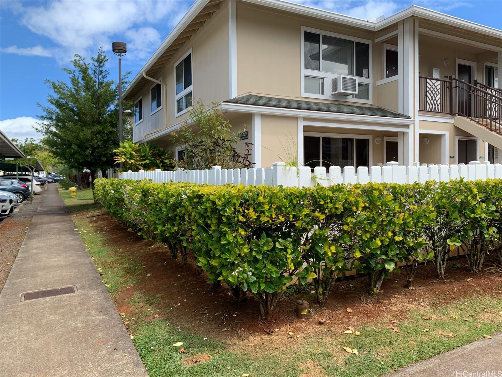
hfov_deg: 67.3
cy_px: 188
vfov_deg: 53.1
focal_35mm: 26
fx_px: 377
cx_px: 251
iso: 25
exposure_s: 1/1163
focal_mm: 4.25
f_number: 1.8
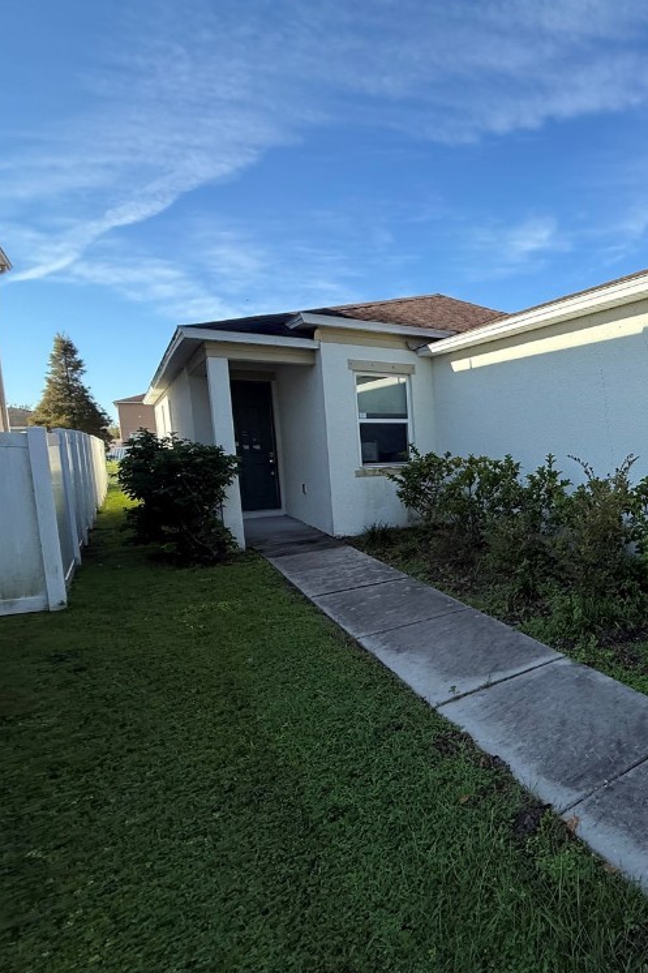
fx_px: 540
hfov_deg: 52.2
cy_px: 492
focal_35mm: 20
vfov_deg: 84.0
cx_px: 615
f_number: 2.2
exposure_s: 1/830
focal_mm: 2.22
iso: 64
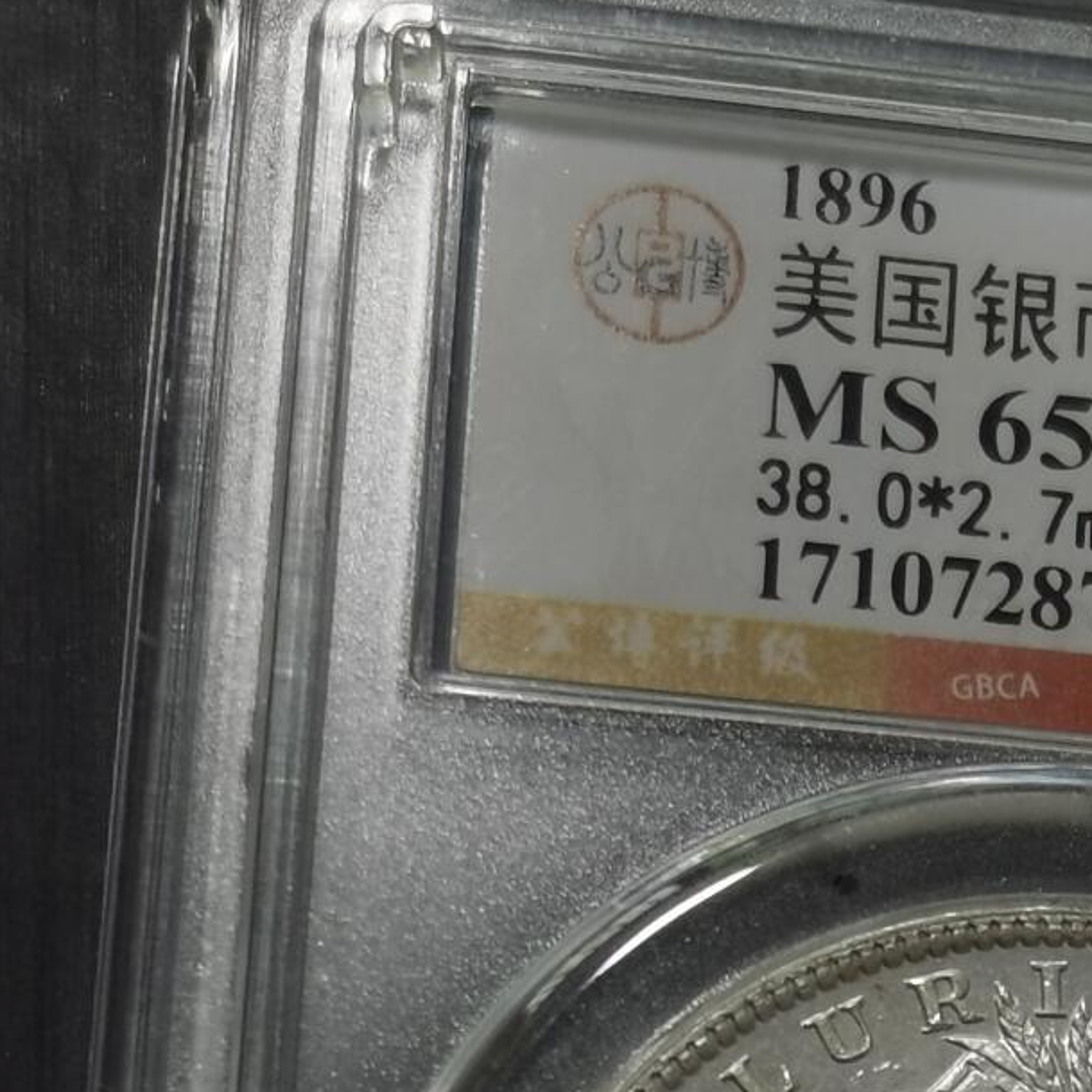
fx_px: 5782
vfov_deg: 10.6
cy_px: 1232
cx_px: 1018
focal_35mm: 162
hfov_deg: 10.7
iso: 50
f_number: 1.8
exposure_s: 1/170
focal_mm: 5.58
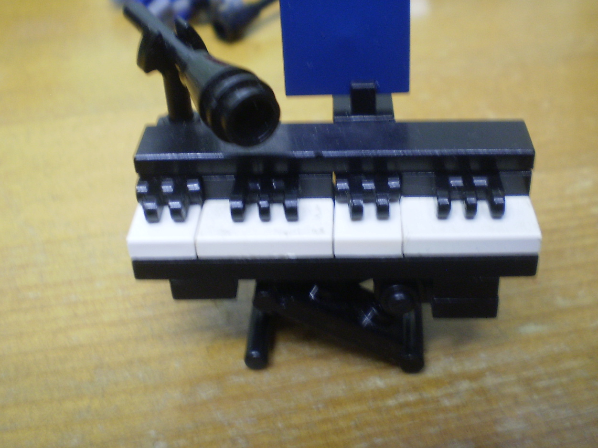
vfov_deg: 31.5
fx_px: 795
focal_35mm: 46
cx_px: 340
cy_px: 192
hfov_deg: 41.2
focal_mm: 6.3
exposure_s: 1/6
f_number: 3.1
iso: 125
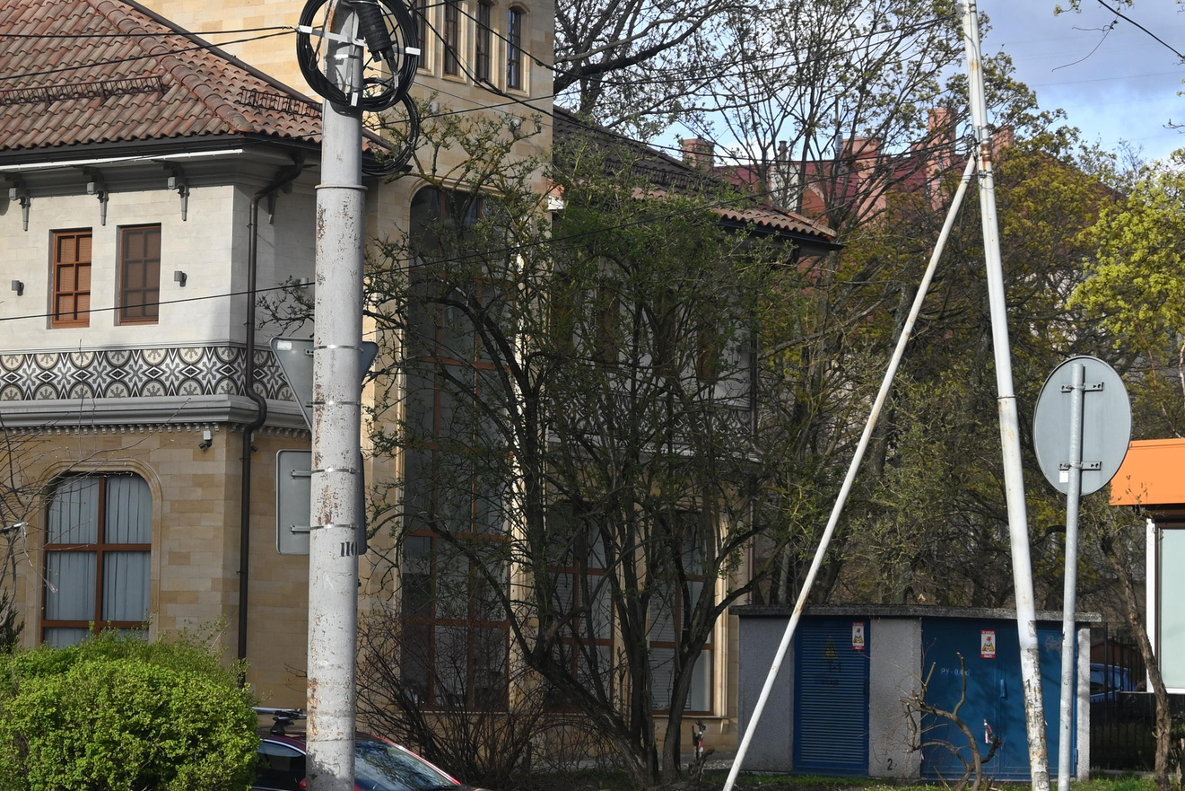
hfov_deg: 16.3
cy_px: 183
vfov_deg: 10.9
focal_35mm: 125
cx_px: 266
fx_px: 4114
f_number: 6
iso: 100
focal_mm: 43
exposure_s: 1/250
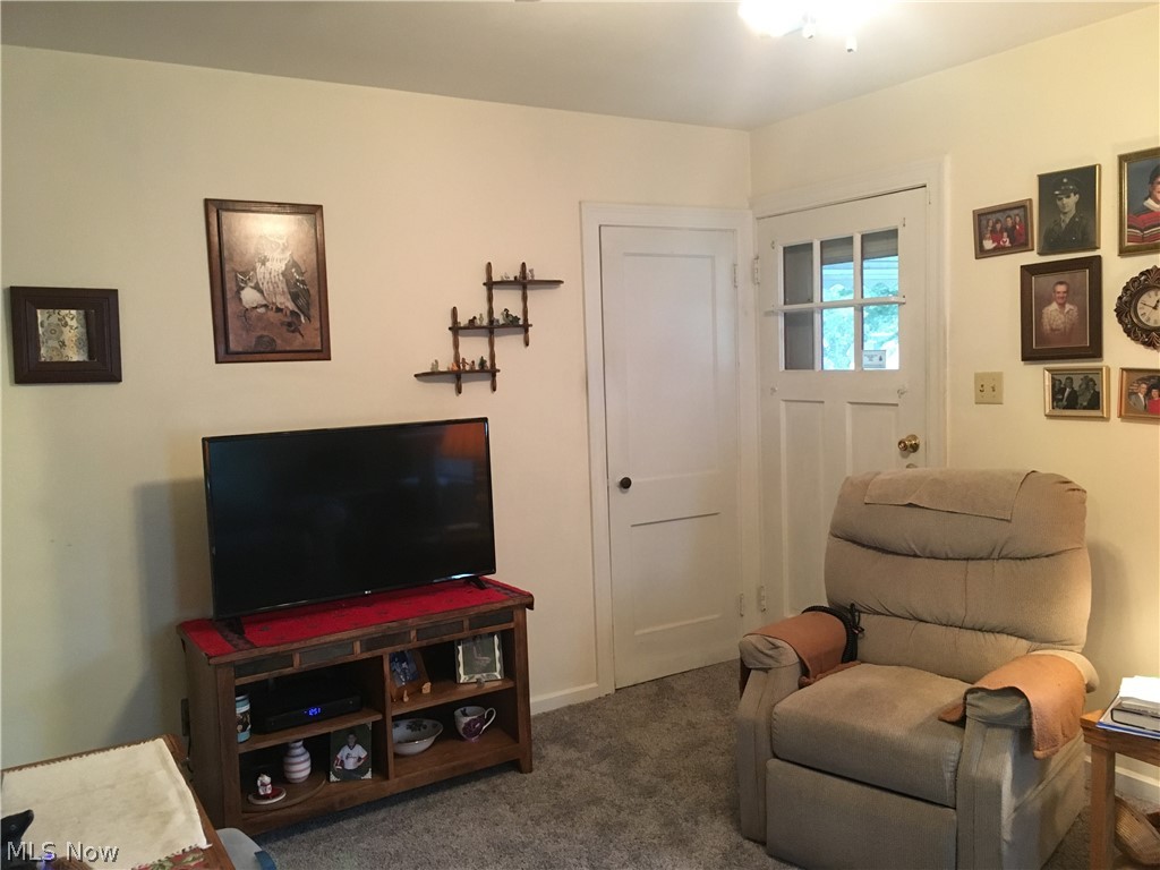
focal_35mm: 29
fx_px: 972
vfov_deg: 48.2
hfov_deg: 61.7
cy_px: 435
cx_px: 580
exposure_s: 1/15
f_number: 2.2
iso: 200
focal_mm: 4.15
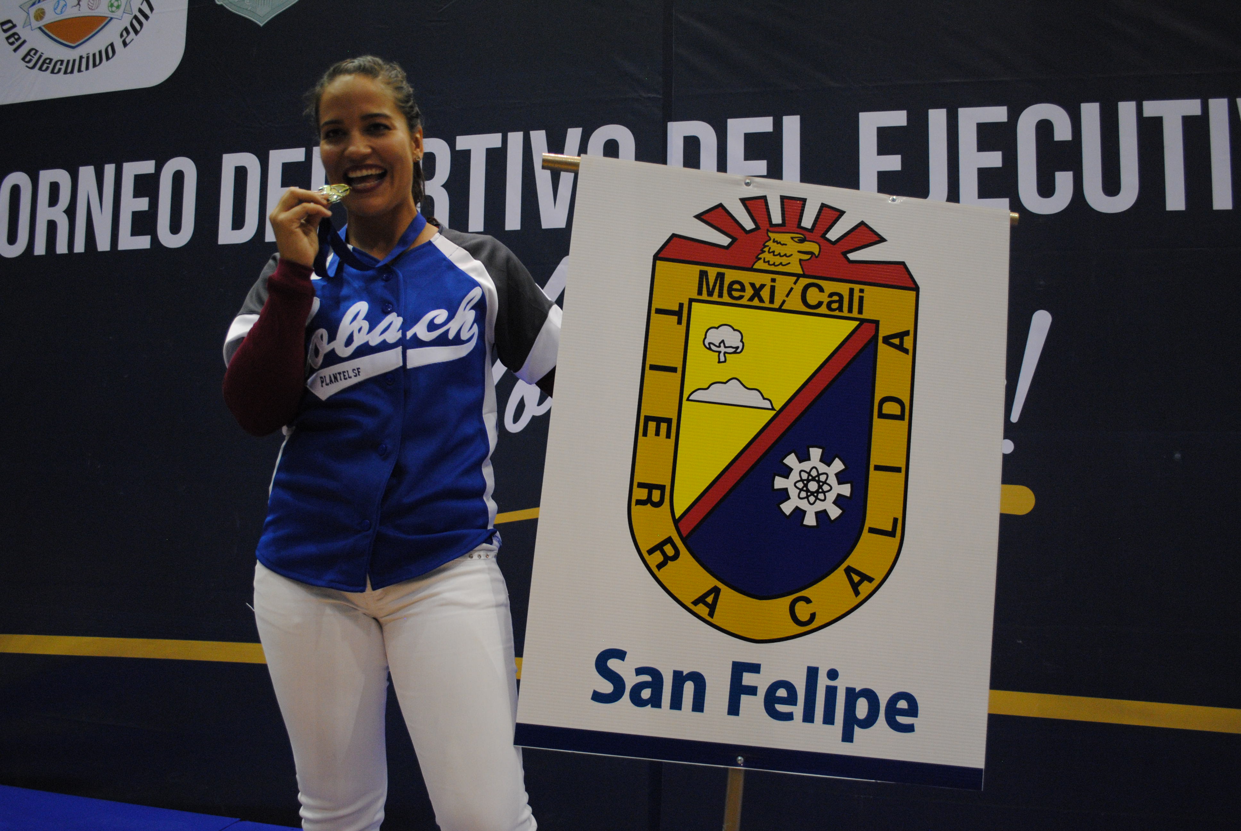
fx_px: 1035
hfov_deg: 61.9
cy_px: 416
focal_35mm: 30
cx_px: 620
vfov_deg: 43.7
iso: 800
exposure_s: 1/25
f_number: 3.8
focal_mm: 20
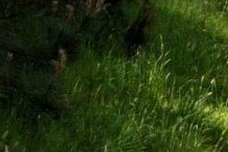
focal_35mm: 320
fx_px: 2027
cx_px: 553
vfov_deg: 4.3
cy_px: -119
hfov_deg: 6.2
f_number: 2.4
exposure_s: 1/572
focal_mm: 6
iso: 25
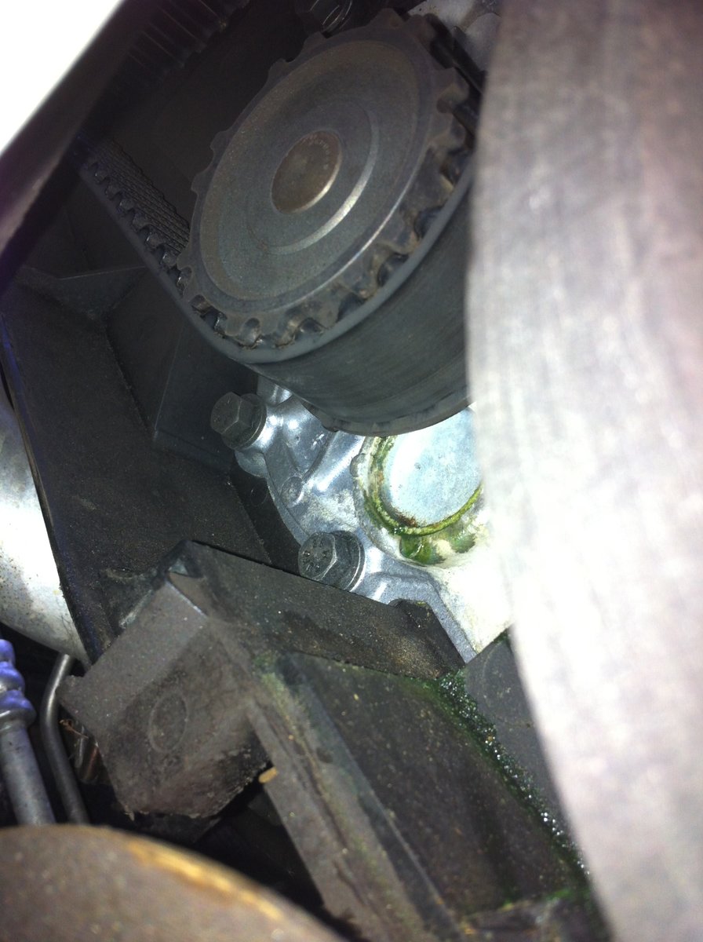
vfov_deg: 52.7
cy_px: 471
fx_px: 950
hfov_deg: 40.6
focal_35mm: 35
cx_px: 352
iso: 80
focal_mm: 3.85
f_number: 2.8
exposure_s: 1/17
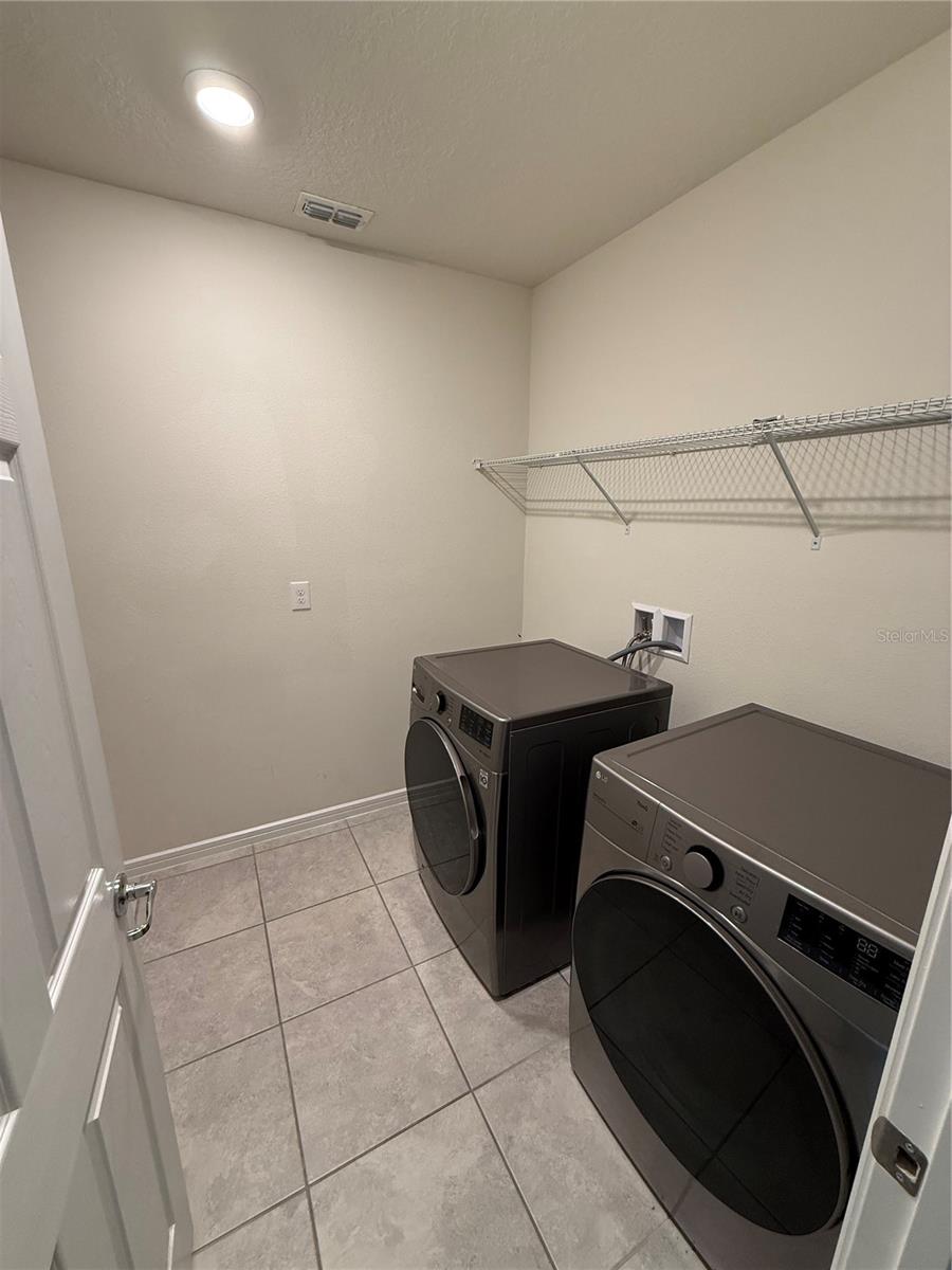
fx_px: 513
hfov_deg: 85.7
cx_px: 476
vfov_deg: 102.1
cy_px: 635
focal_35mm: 14
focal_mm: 2.22
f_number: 2.2
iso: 200
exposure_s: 1/60
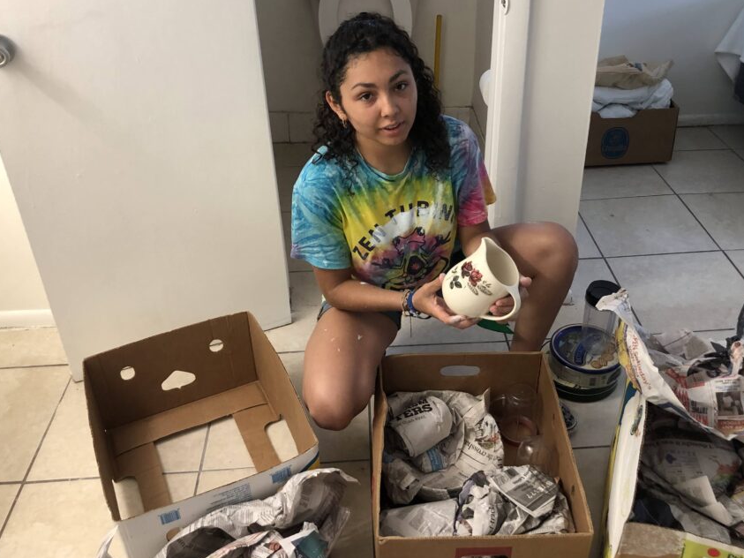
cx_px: 417
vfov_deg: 41.7
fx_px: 731
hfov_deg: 53.8
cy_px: 238
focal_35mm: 34
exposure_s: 1/120
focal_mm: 3.99
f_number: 1.8
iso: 160
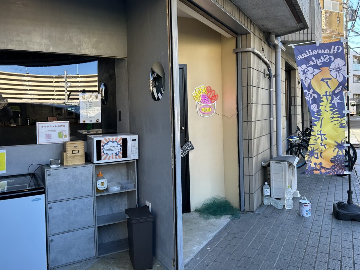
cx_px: 184
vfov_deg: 45.3
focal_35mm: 31
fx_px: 322
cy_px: 117
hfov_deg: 58.4
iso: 50
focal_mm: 5.7
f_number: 1.5
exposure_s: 1/330
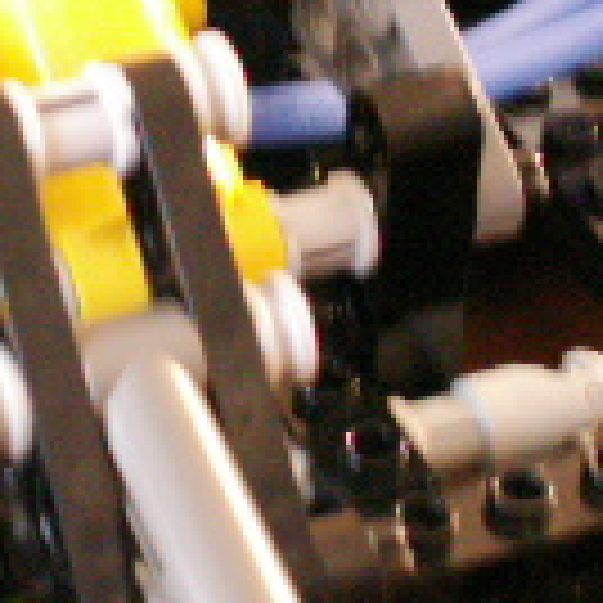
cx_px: 63
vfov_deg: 11.8
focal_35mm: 148
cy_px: 184
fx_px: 2917
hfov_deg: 11.7
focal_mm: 5.86
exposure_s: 1/3
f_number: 2.8
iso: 160
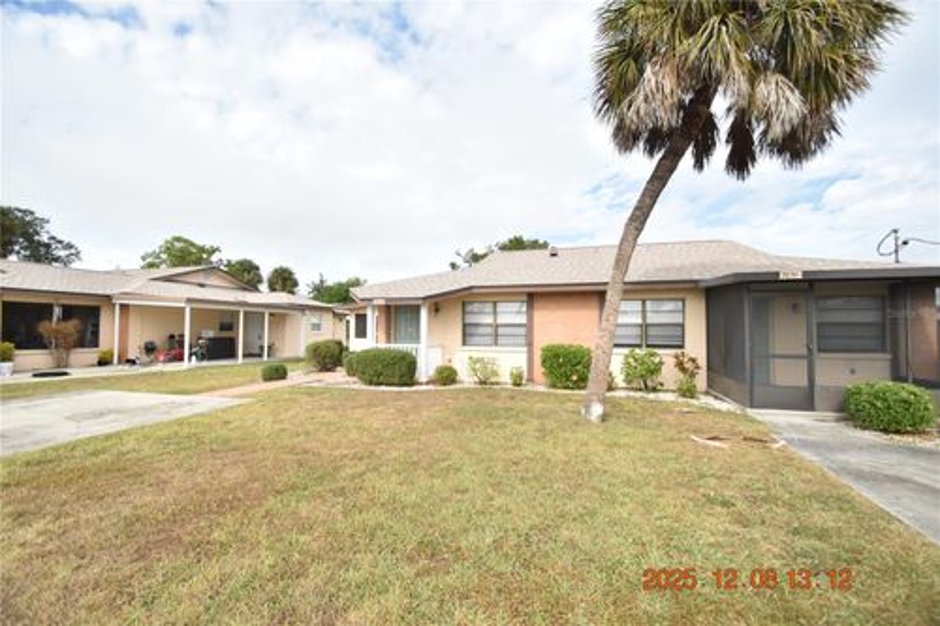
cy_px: 313
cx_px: 470
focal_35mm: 15
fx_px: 392
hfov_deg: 100.4
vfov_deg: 77.3
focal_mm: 10
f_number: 3.5
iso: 800
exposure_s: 1/4000
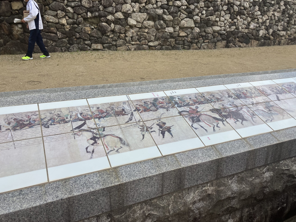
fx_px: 239
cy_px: 111
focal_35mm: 28
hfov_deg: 63.4
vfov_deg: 49.7
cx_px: 148
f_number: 1.8
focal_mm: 3.99
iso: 32
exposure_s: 1/1946
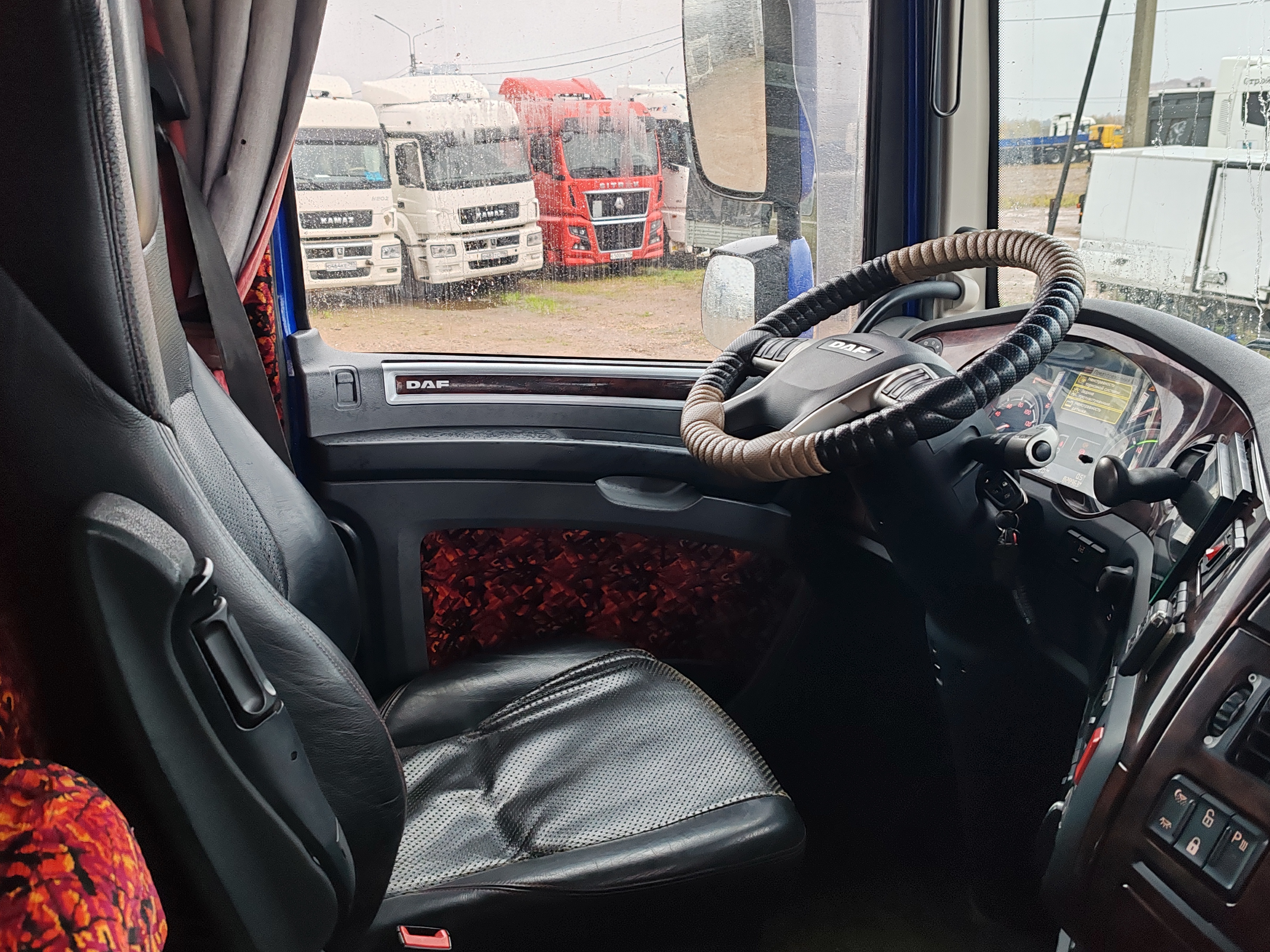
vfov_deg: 45.4
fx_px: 1137
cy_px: 465
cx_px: 624
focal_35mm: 31
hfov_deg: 58.3
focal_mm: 6.12
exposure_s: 1/100
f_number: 1.9
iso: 250
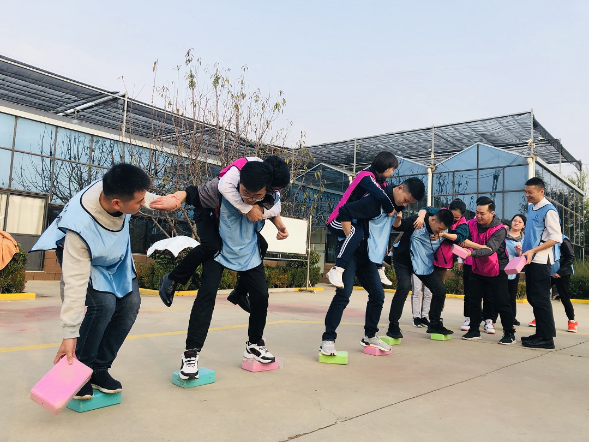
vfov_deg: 49.7
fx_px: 476
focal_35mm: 28
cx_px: 294
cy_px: 221
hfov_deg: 63.4
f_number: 1.8
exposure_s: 1/571
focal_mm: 4
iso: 20
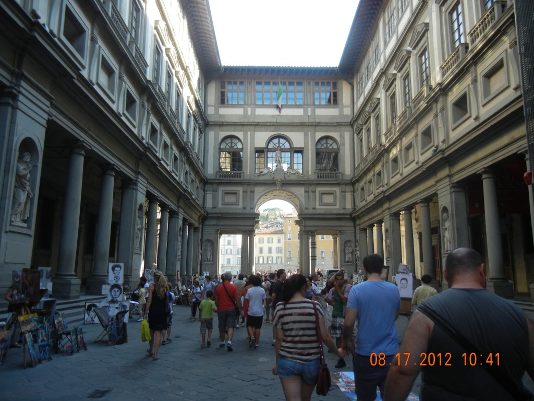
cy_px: 200
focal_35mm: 30
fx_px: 463
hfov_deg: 60.0
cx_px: 267
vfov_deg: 46.8
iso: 160
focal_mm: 5.4
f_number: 3.5
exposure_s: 1/172
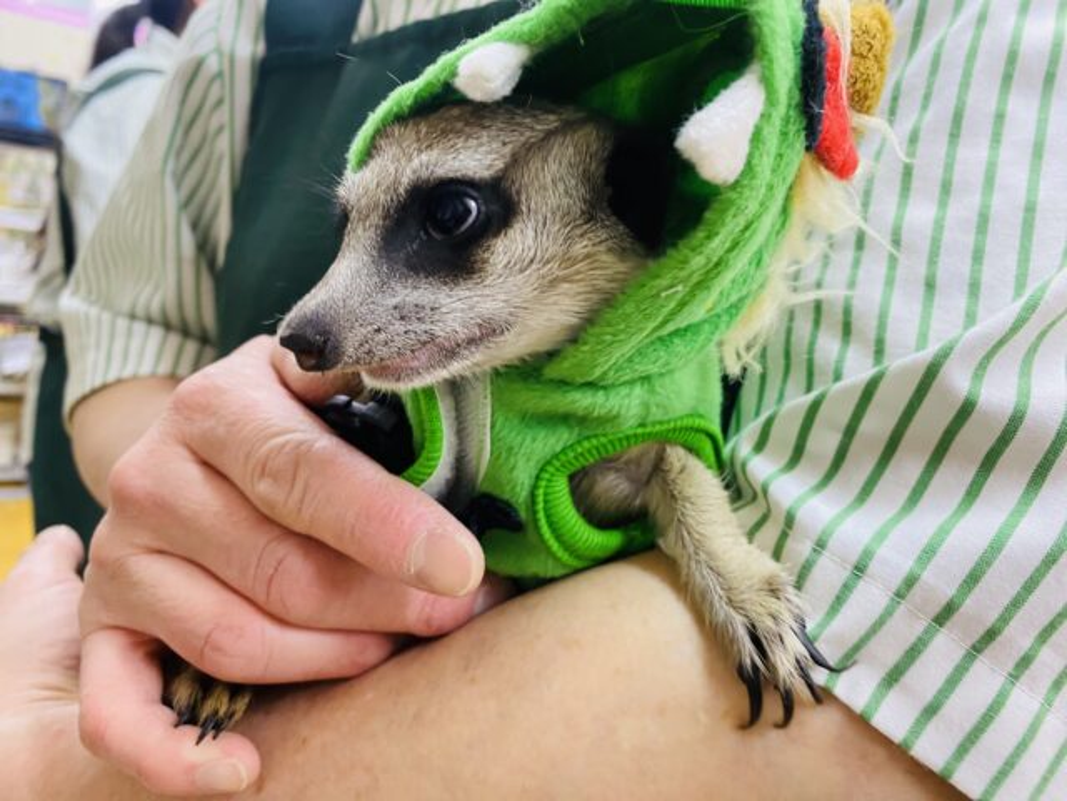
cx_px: 534
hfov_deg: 69.4
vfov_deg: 54.9
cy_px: 400
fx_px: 771
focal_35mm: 25
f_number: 1.8
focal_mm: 4.25
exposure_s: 1/50
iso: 200
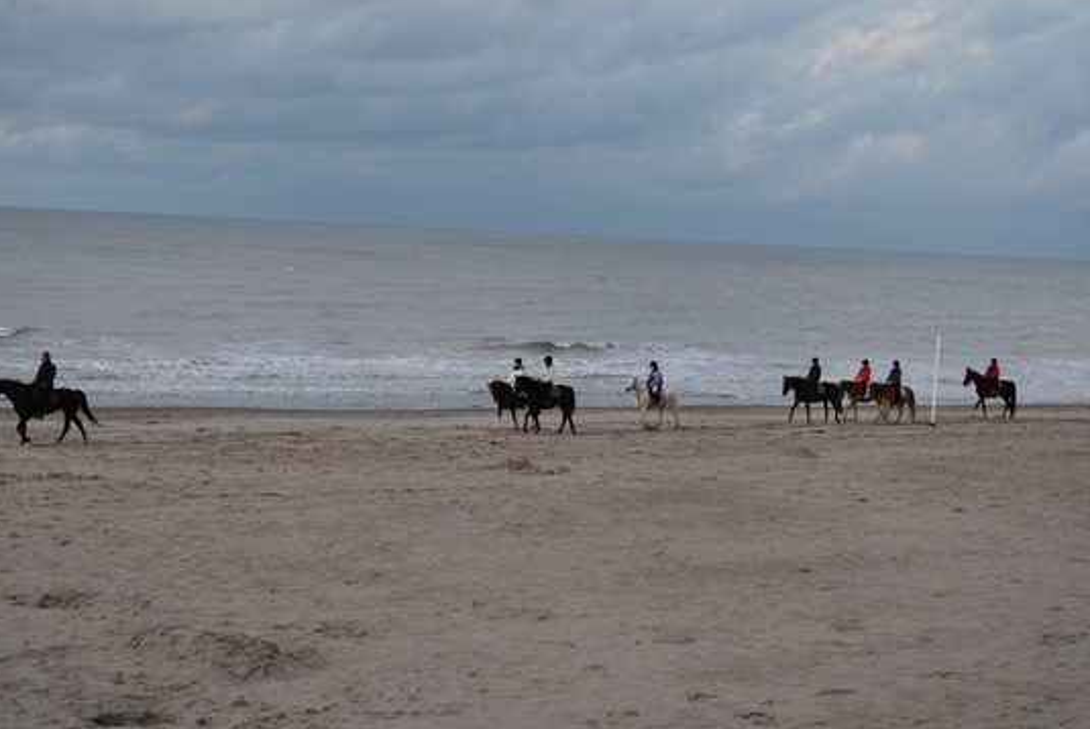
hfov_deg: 27.3
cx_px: 497
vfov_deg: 18.5
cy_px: 359
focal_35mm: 74
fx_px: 2243
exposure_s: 1/200
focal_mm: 44
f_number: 7.1
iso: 100
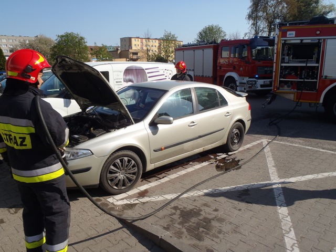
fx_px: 272
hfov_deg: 63.4
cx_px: 168
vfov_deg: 49.7
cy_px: 126
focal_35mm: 28
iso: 80
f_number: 11
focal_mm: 5
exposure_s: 1/100
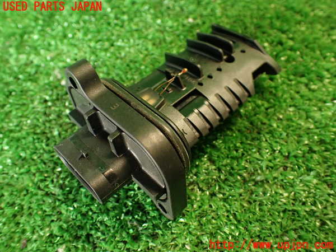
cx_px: 168
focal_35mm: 32
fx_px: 311
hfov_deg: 56.8
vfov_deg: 44.2
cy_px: 126
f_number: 2.4
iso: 500
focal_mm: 5.79
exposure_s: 1/30
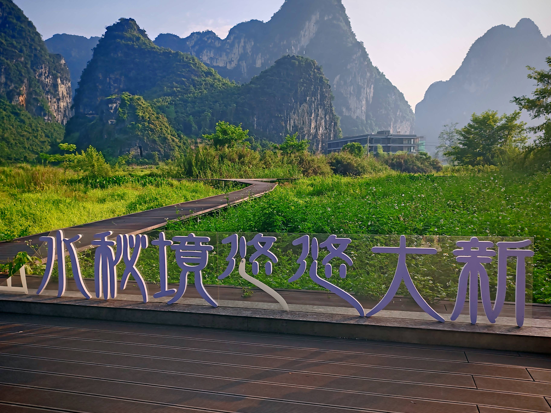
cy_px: 206
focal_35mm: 29
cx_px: 276
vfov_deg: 48.2
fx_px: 462
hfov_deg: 61.7
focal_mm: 6.14
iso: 49
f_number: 1.8
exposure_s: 1/1173
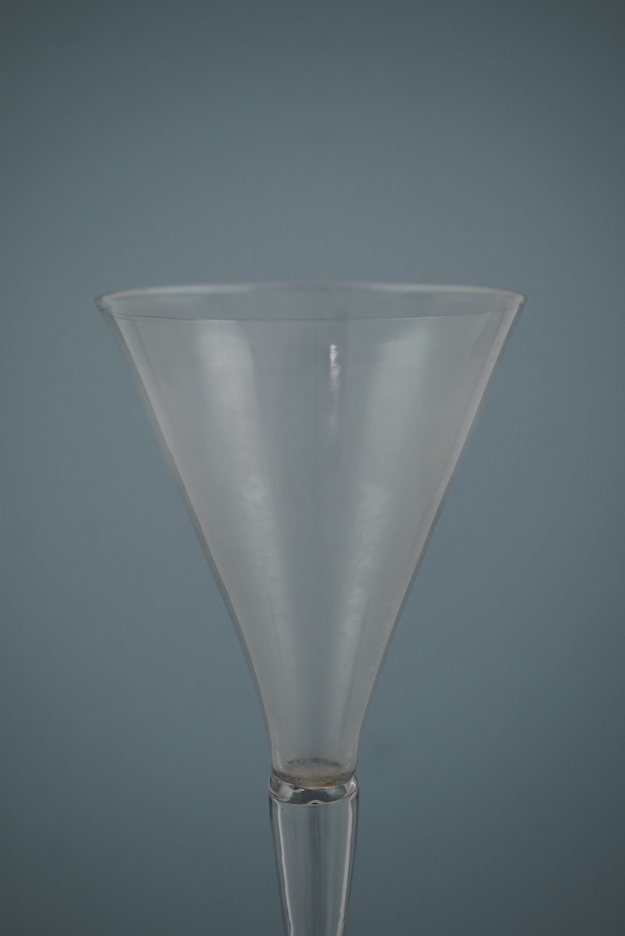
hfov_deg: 29.9
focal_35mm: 45
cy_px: 468
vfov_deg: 43.6
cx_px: 312
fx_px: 1171
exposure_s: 1/125
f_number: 6.3
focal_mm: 30
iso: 400
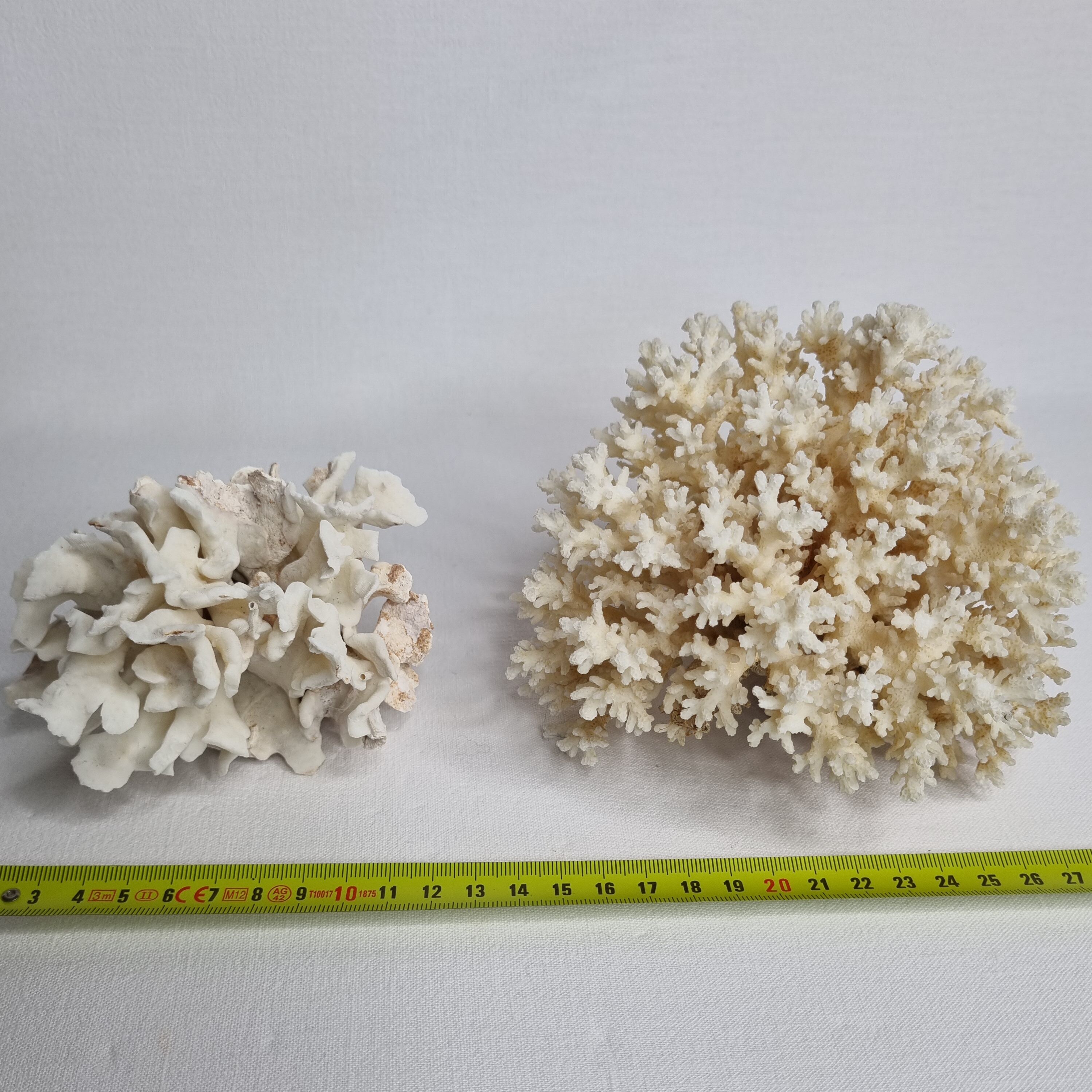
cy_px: 626
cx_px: 540
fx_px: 1106
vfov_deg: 52.3
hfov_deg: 52.5
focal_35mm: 31
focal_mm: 5.4
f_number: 1.8
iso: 50
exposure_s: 1/184
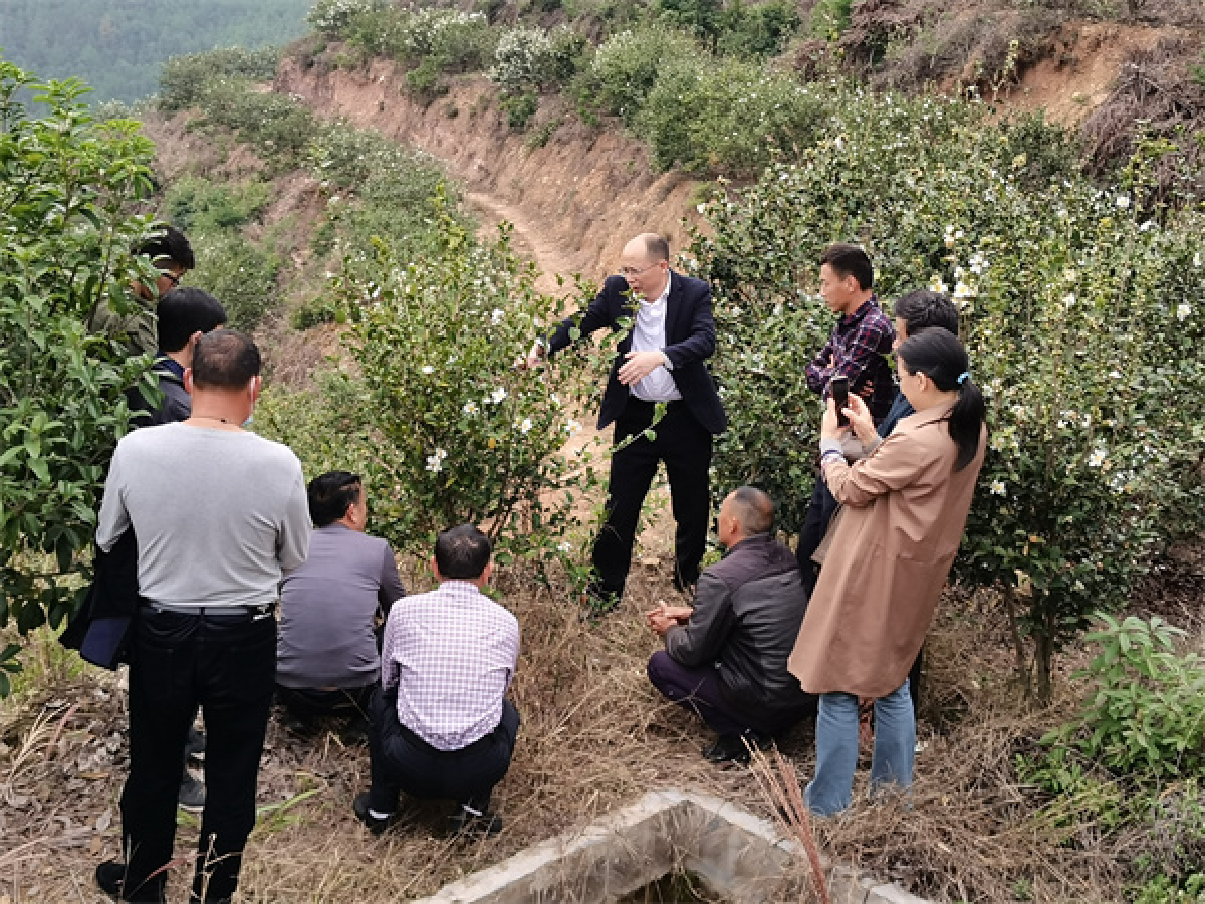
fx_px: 1532
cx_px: 602
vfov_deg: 32.9
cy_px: 452
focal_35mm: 44
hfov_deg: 42.9
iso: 50
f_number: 1.9
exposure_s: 1/160
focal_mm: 4.94
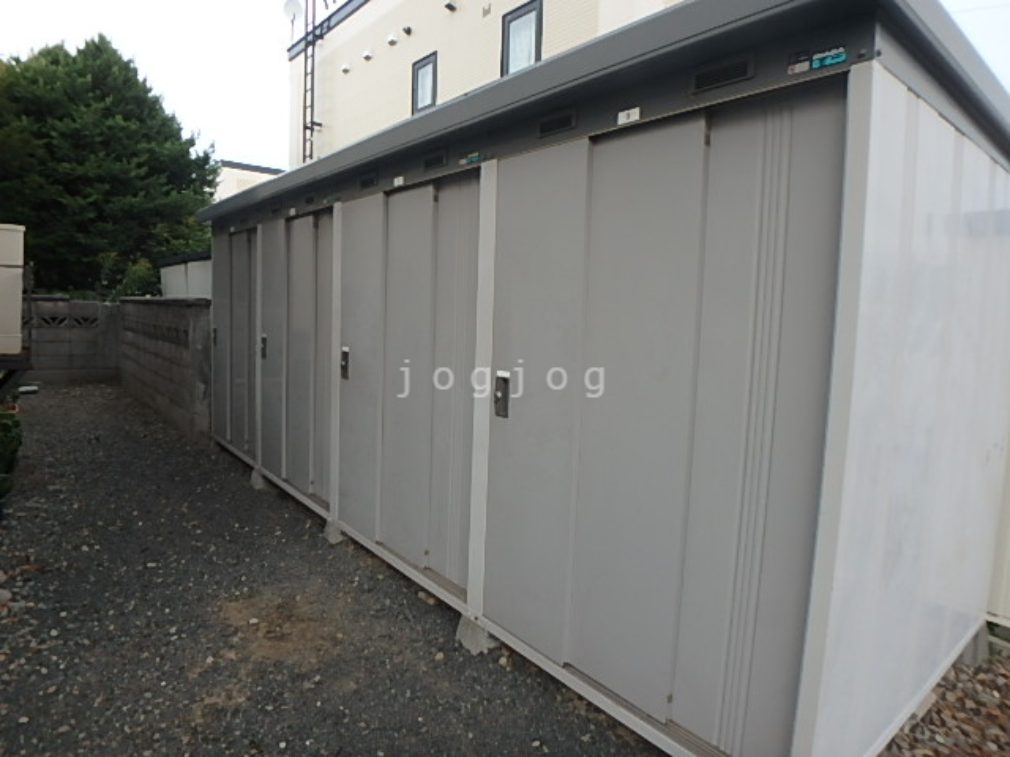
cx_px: 505
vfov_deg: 63.4
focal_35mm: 21
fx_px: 613
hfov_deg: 79.0
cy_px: 378
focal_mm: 3.7
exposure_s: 1/60
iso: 125
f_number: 3.5
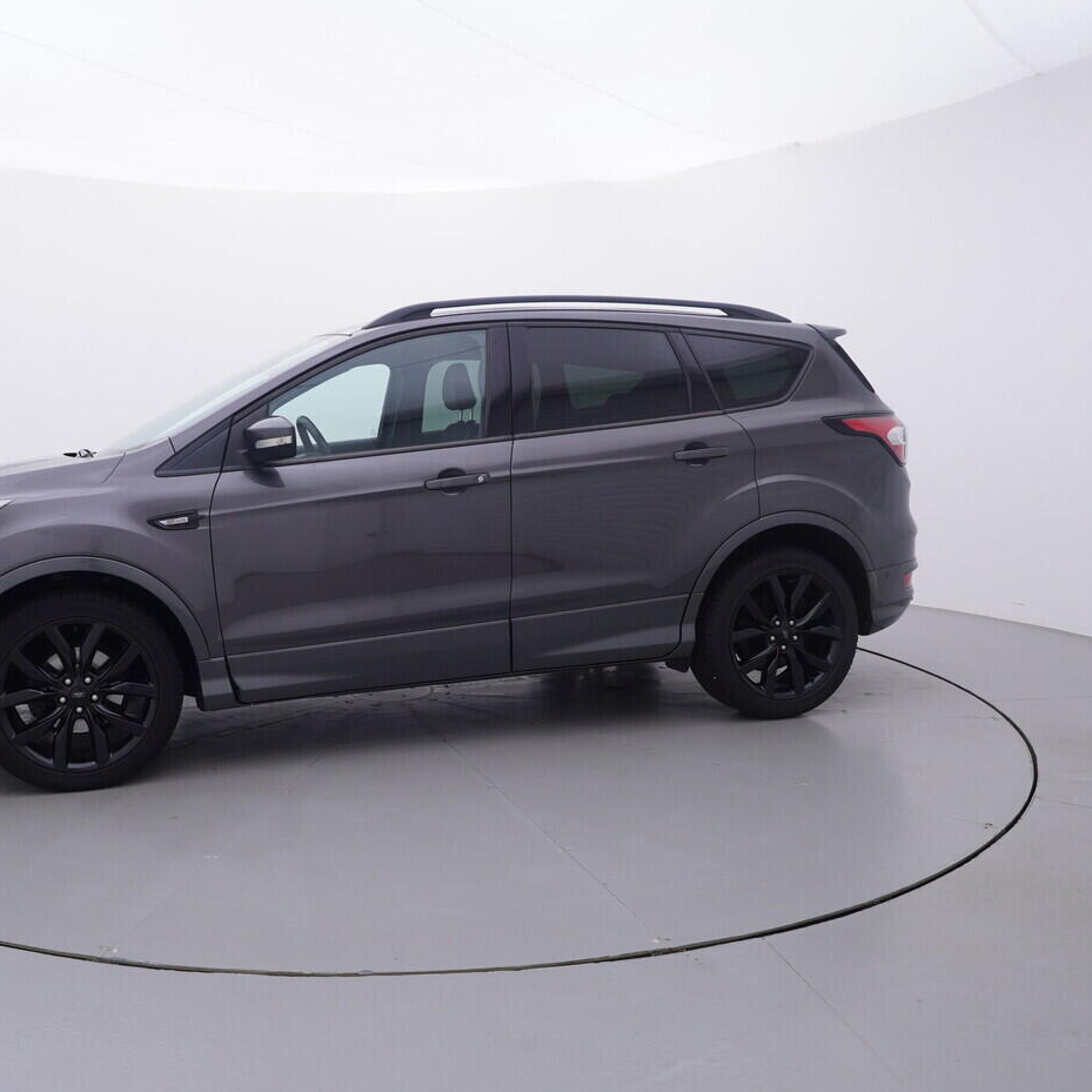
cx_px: 391
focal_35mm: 30
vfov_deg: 54.6
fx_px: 1059
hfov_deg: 53.8
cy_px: 551
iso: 200
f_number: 5
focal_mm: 15
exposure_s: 1/80
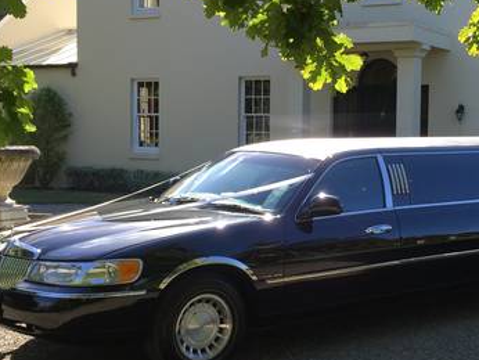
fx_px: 928
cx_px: 325
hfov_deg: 28.7
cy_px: 198
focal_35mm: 67
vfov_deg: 21.9
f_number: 2.2
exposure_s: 1/488
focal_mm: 4.15
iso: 32
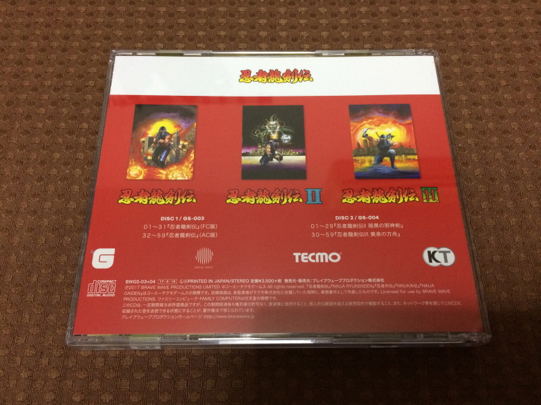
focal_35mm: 30
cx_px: 270
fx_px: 469
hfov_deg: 60.0
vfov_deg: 46.8
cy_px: 202
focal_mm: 4.12
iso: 320
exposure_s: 1/30
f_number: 2.2
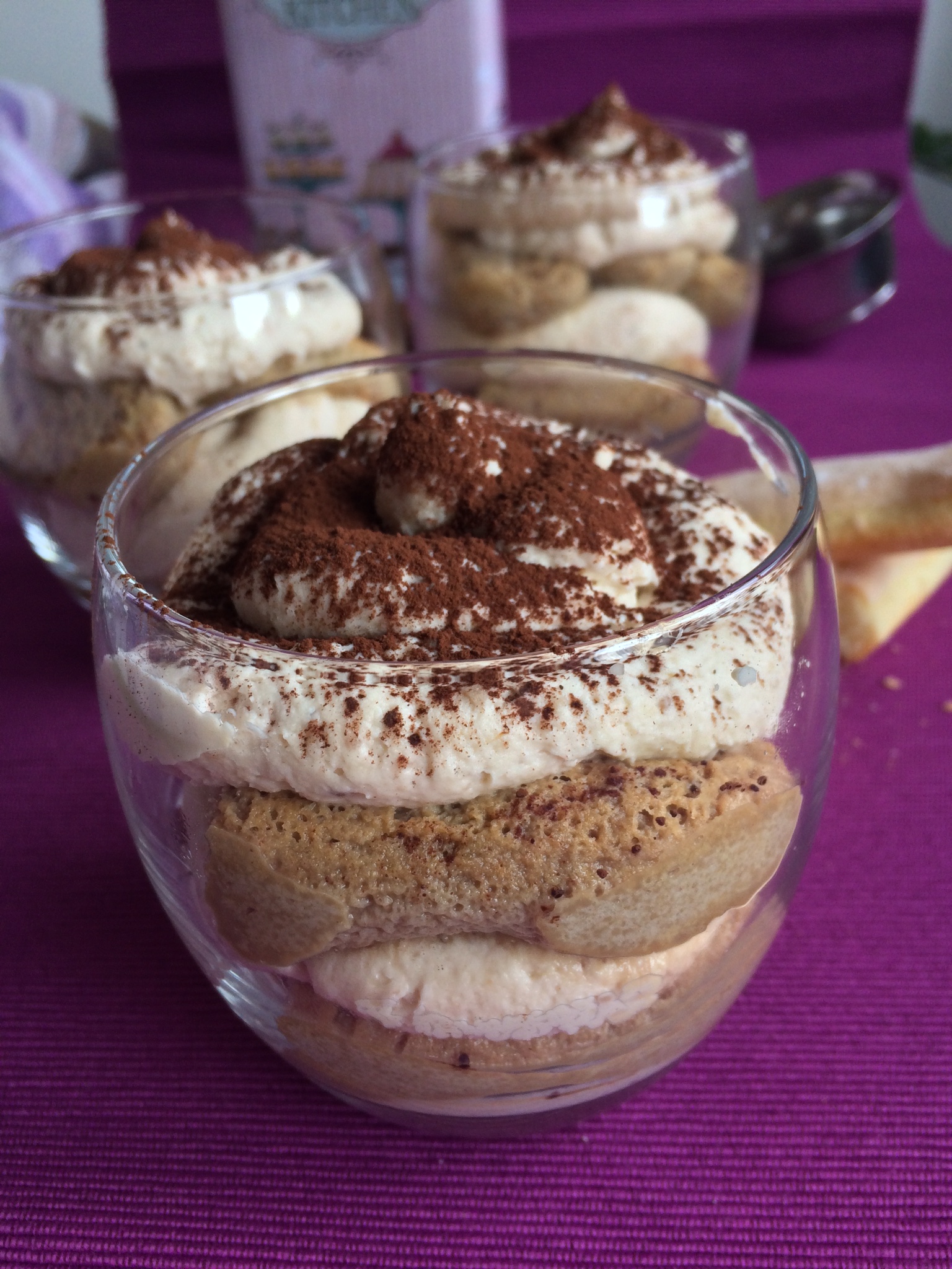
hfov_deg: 48.2
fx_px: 1063
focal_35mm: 29
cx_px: 476
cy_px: 634
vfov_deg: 61.7
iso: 64
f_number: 2.2
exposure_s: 1/33
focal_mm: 4.15
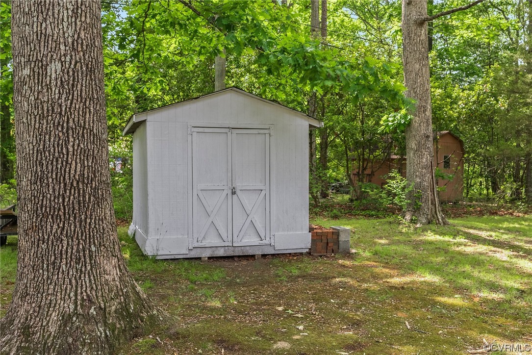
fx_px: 517
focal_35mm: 35
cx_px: 266
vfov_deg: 37.9
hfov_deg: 54.4
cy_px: 178
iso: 800
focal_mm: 35
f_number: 8
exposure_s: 1/30
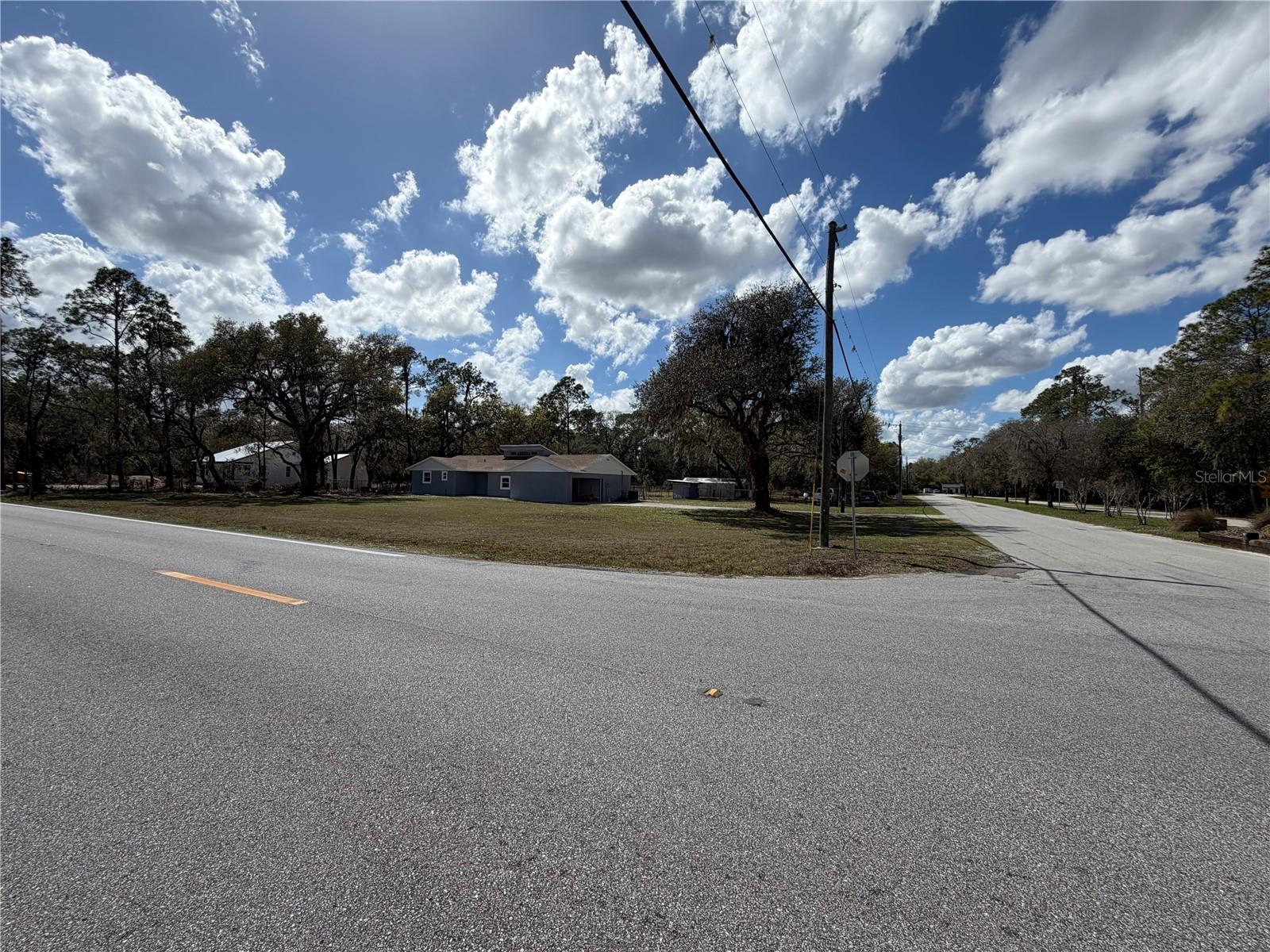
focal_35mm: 14
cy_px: 476
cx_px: 635
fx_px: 514
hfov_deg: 102.1
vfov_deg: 85.7
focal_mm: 2.22
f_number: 2.2
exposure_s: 1/1961
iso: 20
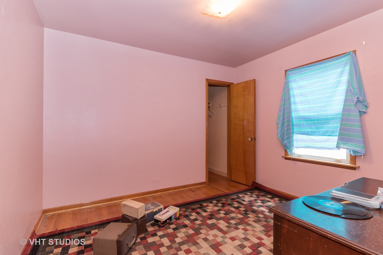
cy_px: 128
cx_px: 192
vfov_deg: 69.7
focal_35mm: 17
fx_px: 184
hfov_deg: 92.4
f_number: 8
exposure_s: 1/3
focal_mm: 11.5
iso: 200
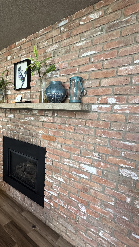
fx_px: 138
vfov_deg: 83.8
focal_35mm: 21
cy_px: 125
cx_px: 41
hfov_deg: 52.1
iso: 320
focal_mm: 2.22
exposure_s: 1/60
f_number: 2.2
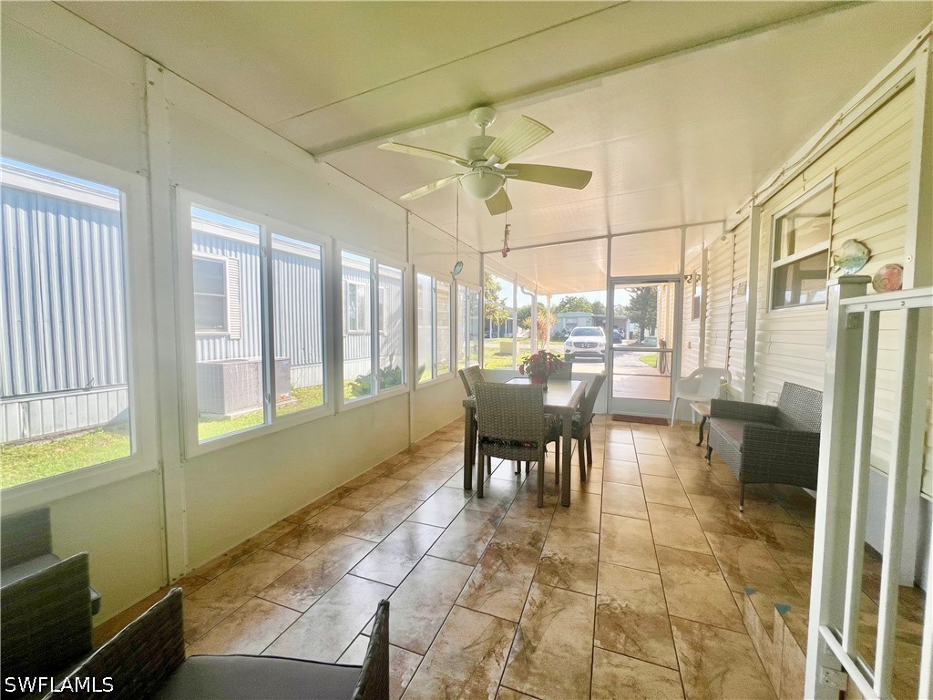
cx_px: 466
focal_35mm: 13
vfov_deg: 89.9
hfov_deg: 106.2
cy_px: 350
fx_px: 350
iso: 32
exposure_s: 1/419
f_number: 1.8
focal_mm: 1.57
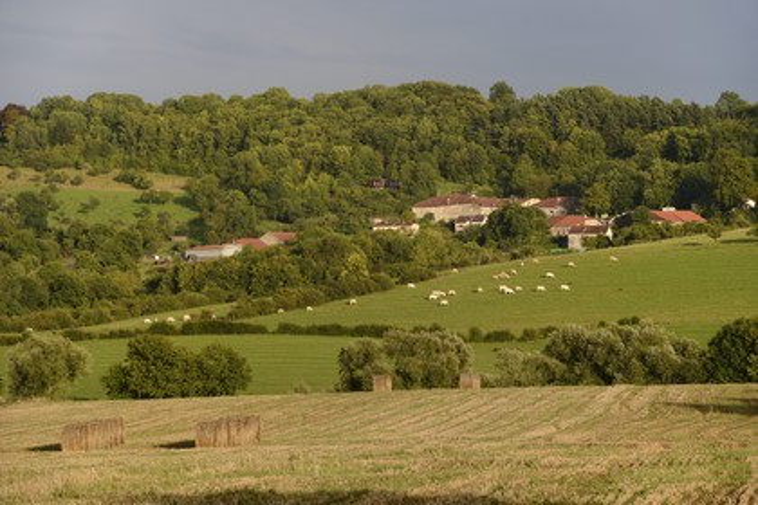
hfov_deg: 12.5
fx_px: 3474
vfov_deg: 8.3
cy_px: 252
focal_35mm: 165
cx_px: 379
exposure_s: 1/250
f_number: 8
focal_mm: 165
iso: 200
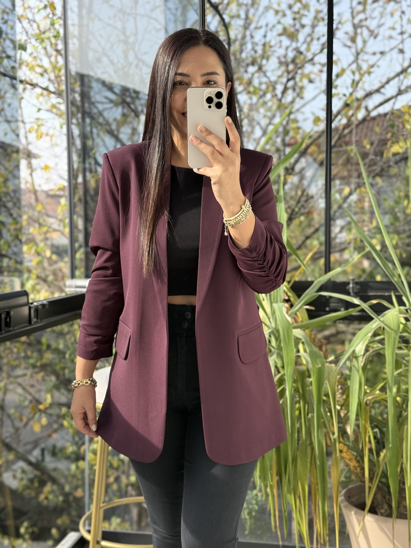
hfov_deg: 30.3
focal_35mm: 48
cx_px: 206
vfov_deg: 39.7
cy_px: 274
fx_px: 760
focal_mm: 6.76
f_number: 1.78
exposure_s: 1/557
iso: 80
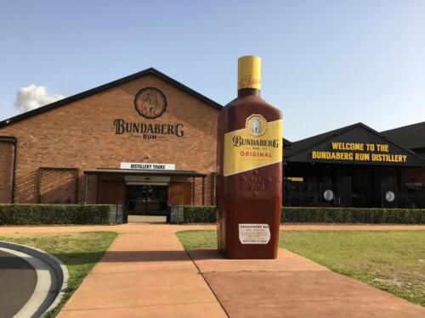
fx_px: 356
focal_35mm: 29
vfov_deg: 48.2
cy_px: 159
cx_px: 212
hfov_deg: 61.7
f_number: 2.2
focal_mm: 4.15
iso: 25
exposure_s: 1/1131
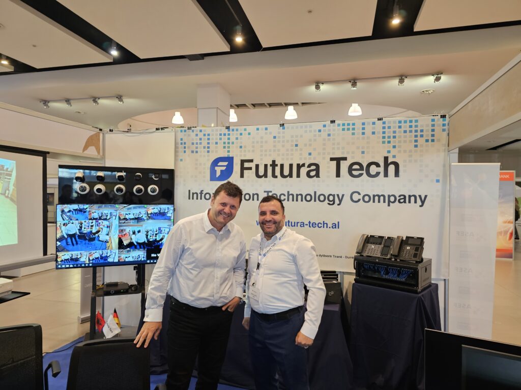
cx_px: 260
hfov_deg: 73.9
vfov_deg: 58.9
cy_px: 195
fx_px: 346
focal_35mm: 23
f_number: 1.7
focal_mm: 6.3
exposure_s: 1/120
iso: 320
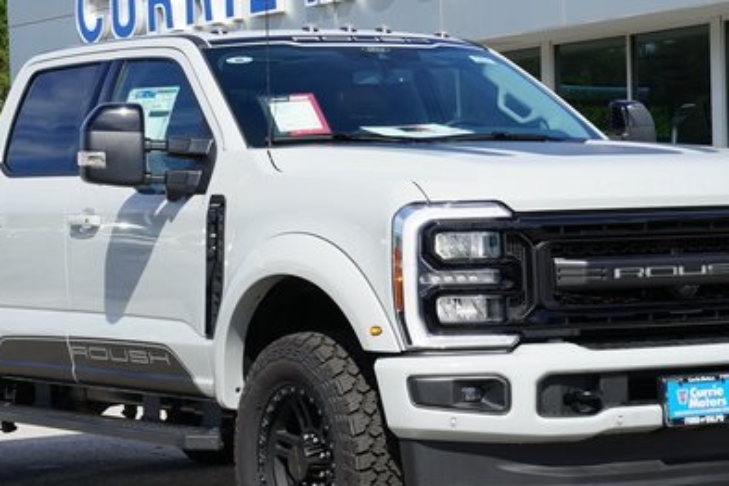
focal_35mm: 119
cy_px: 218
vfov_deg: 11.5
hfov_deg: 17.2
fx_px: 2410
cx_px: 328
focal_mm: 73
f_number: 13
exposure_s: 1/100
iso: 100
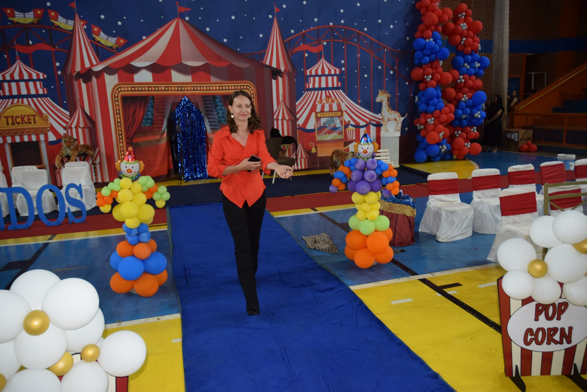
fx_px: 441
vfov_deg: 48.0
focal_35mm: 27
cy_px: 196
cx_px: 294
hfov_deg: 67.3
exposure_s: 1/60
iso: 900
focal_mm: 18
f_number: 3.5
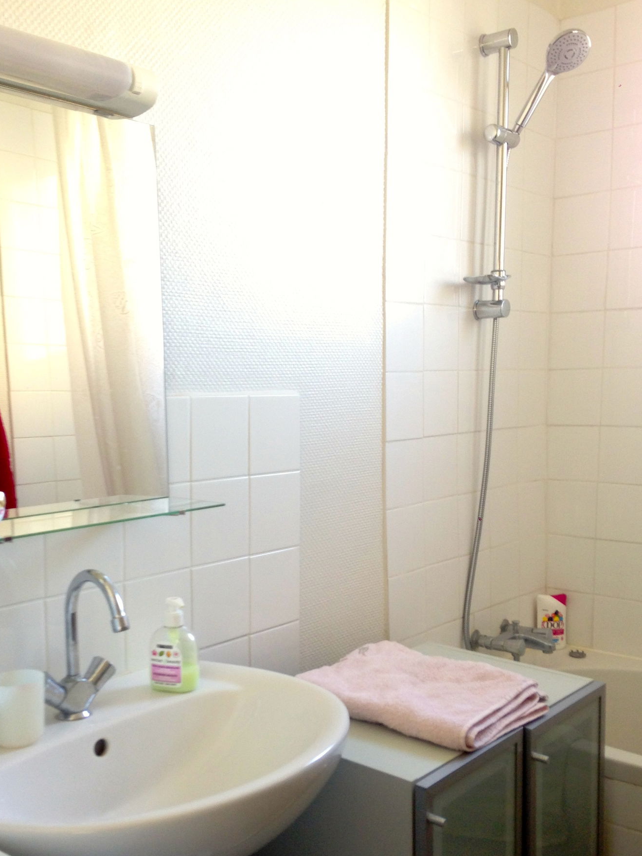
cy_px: 475
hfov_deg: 35.8
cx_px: 261
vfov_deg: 46.7
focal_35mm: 40
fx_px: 989
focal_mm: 4.12
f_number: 2.4
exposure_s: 1/20
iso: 80
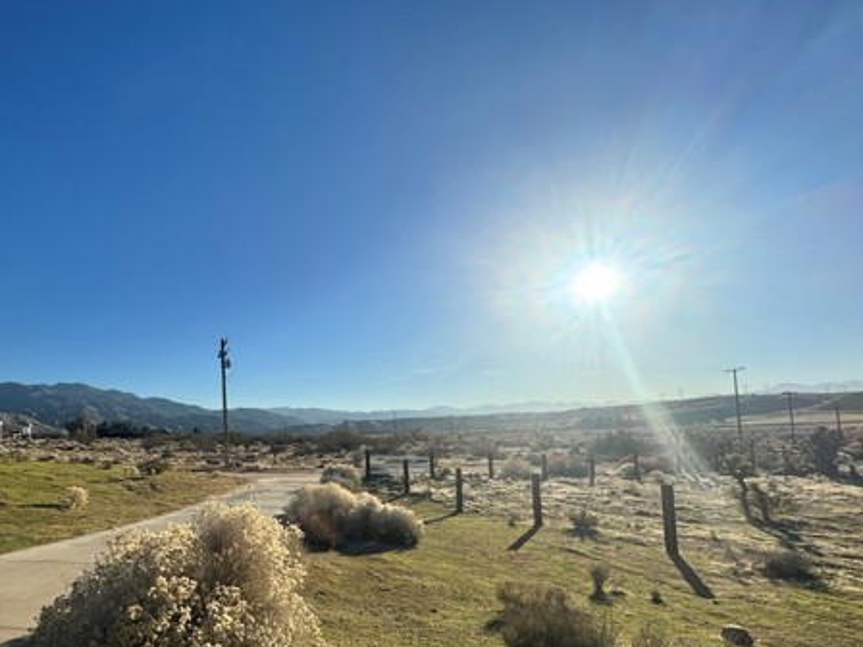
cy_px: 408
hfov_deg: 79.7
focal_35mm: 20
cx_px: 304
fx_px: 499
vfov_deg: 64.9
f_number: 2.2
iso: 50
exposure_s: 1/4132
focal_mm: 2.22
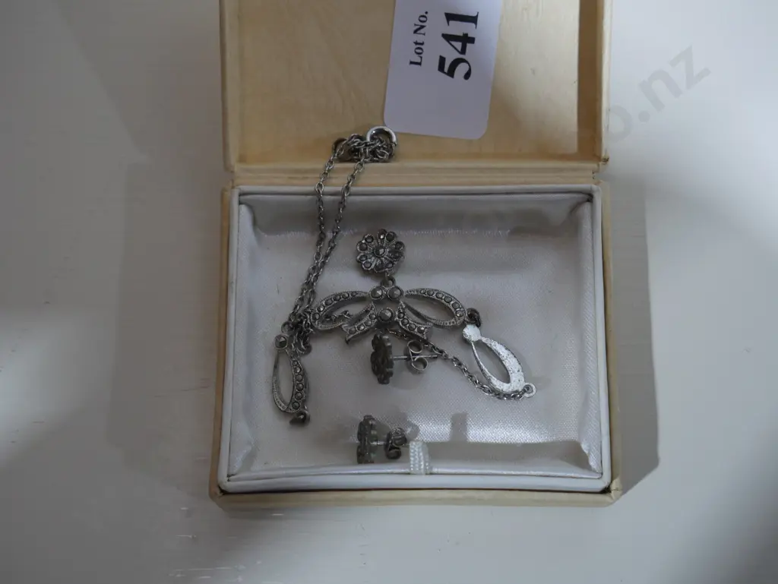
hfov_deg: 31.2
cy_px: 292
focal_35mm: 62
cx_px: 389
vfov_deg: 23.7
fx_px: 1394
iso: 1250
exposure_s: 1/80
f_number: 5.4
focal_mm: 31
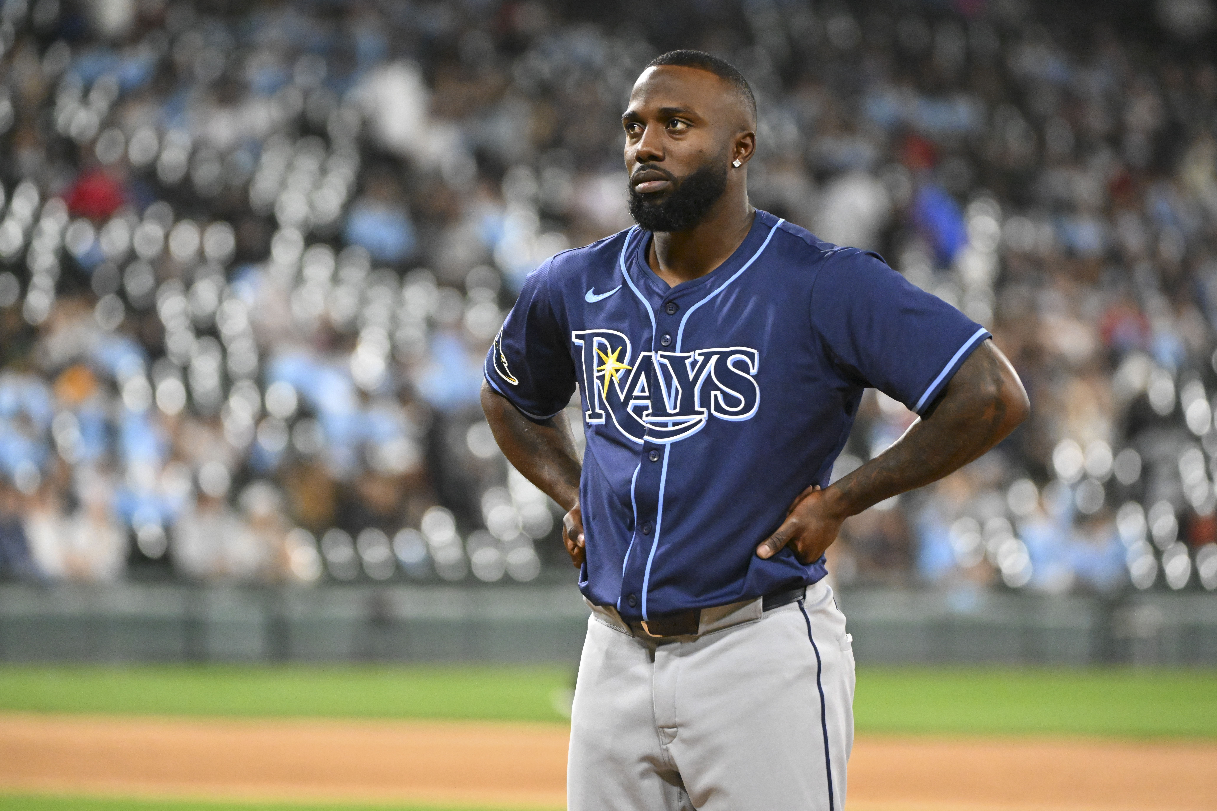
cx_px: 608
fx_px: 11155
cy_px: 406
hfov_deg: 6.2
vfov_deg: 4.2
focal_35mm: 330
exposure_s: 1/1600
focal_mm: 330
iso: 12800
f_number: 5.6
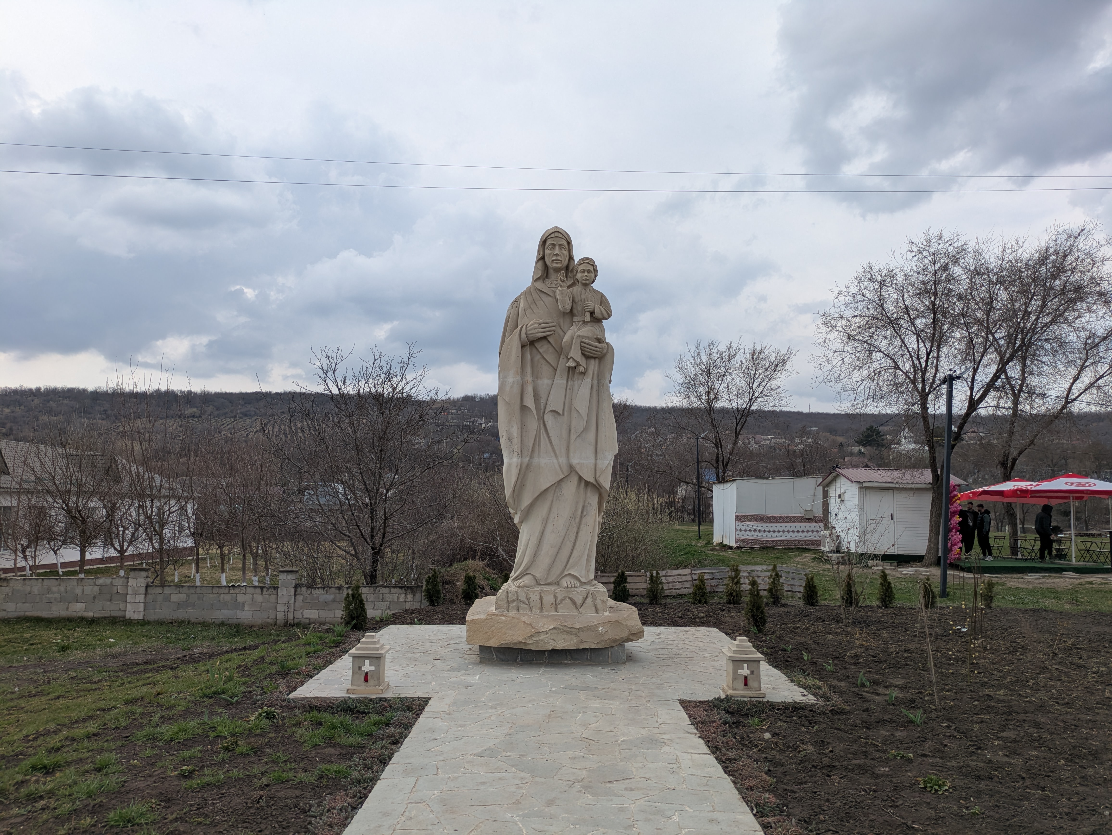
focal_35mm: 25
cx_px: 556
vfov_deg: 54.9
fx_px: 803
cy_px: 418
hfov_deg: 69.4
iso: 48
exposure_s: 1/1869
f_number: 1.89
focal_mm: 5.43
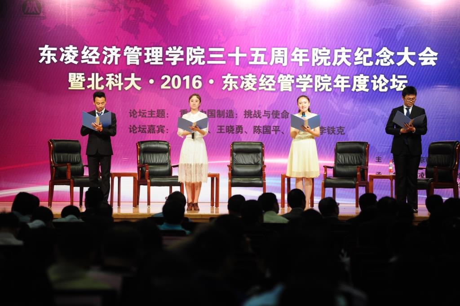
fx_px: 1851
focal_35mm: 145
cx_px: 230
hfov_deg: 14.2
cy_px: 153
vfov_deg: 9.4
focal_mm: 145
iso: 1600
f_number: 4.5
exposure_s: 1/320
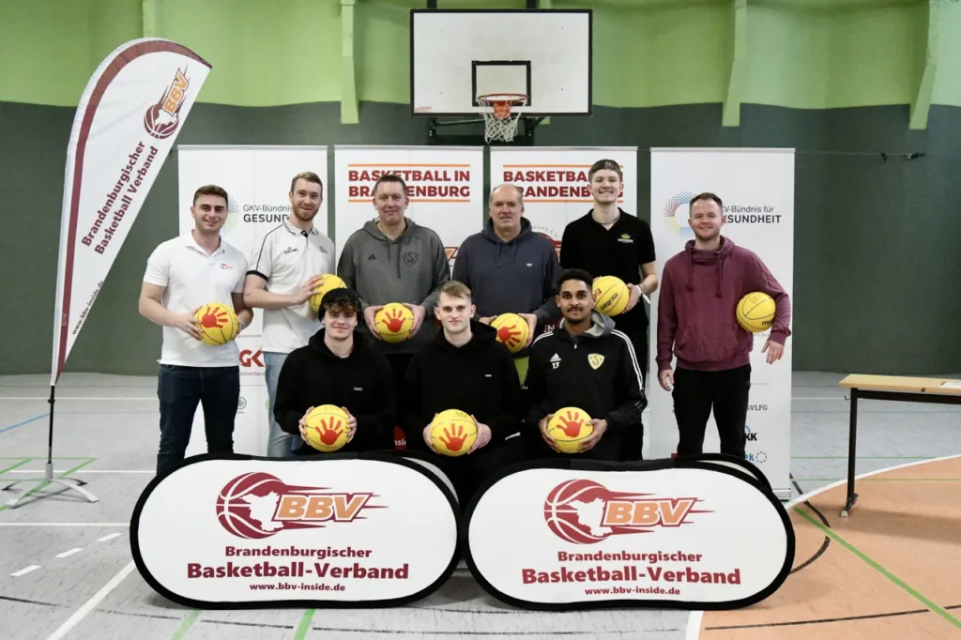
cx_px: 480
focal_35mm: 31
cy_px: 320
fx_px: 827
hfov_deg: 60.3
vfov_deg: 42.3
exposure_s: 1/1250
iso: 16000
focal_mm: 31
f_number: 2.8
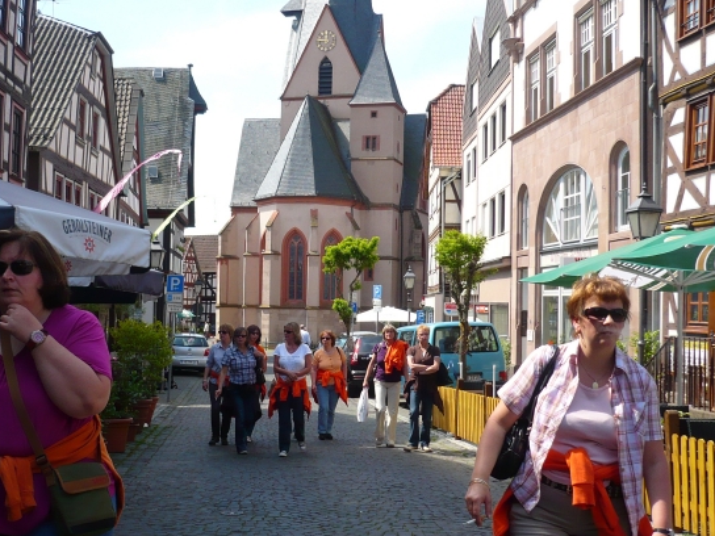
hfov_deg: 42.0
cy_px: 253
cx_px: 309
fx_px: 929
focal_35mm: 45
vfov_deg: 32.2
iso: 100
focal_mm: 5.8
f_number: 2.8
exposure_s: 1/640
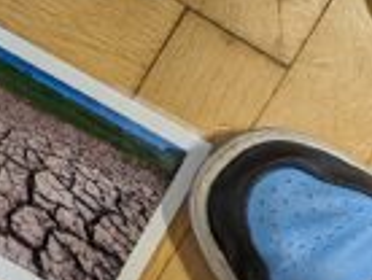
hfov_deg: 13.2
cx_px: -313
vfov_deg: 11.0
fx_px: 1443
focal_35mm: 134
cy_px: 16
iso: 247
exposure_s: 1/50
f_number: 1.68
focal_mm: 6.9
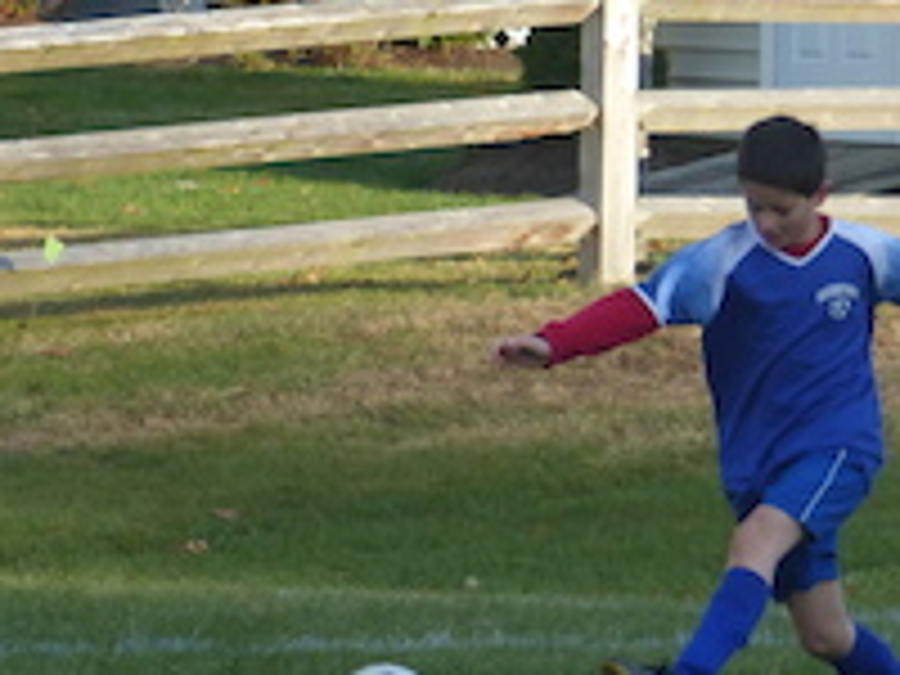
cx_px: 326
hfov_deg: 2.7
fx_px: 19370
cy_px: 400
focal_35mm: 745
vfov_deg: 2.0
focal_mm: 50.2
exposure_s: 1/500
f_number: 2.8
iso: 200
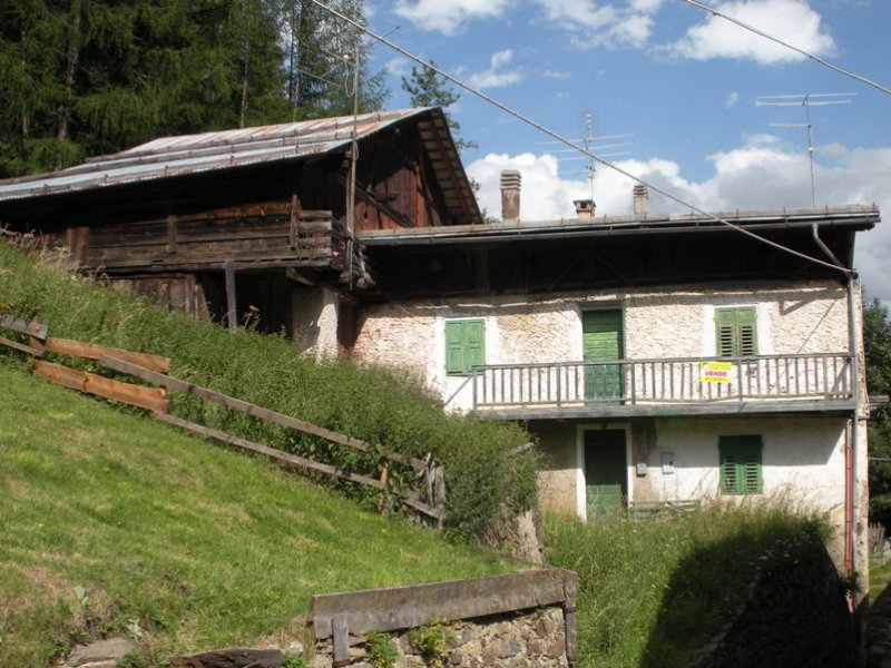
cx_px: 446
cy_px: 334
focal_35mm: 43
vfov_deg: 33.6
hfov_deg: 43.9
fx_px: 1107
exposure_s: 1/706
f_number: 4
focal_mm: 7.7
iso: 64
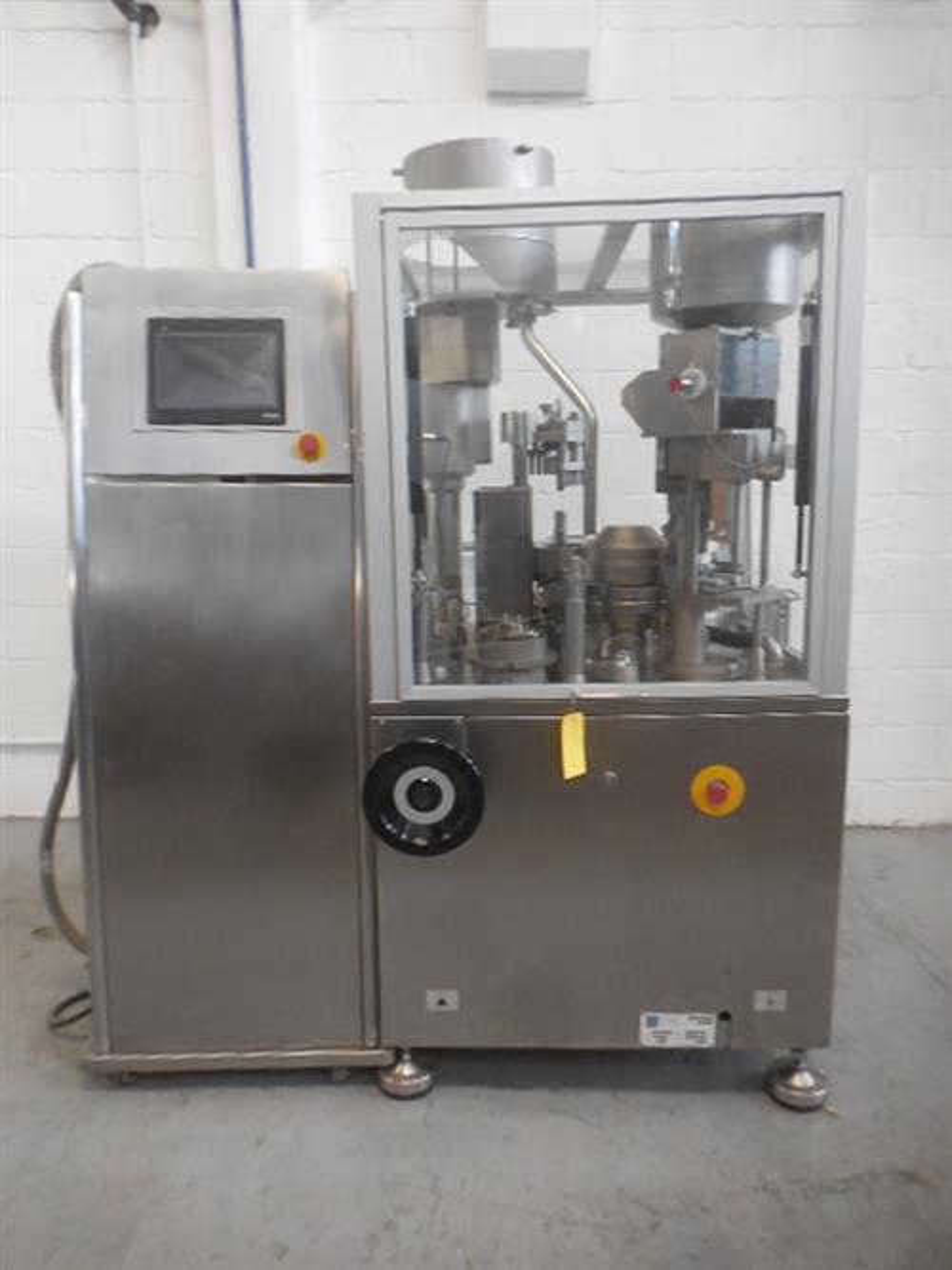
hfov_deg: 54.9
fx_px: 917
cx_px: 476
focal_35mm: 25
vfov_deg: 69.4
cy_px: 635
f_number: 3.7
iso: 400
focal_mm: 4.5
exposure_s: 1/4
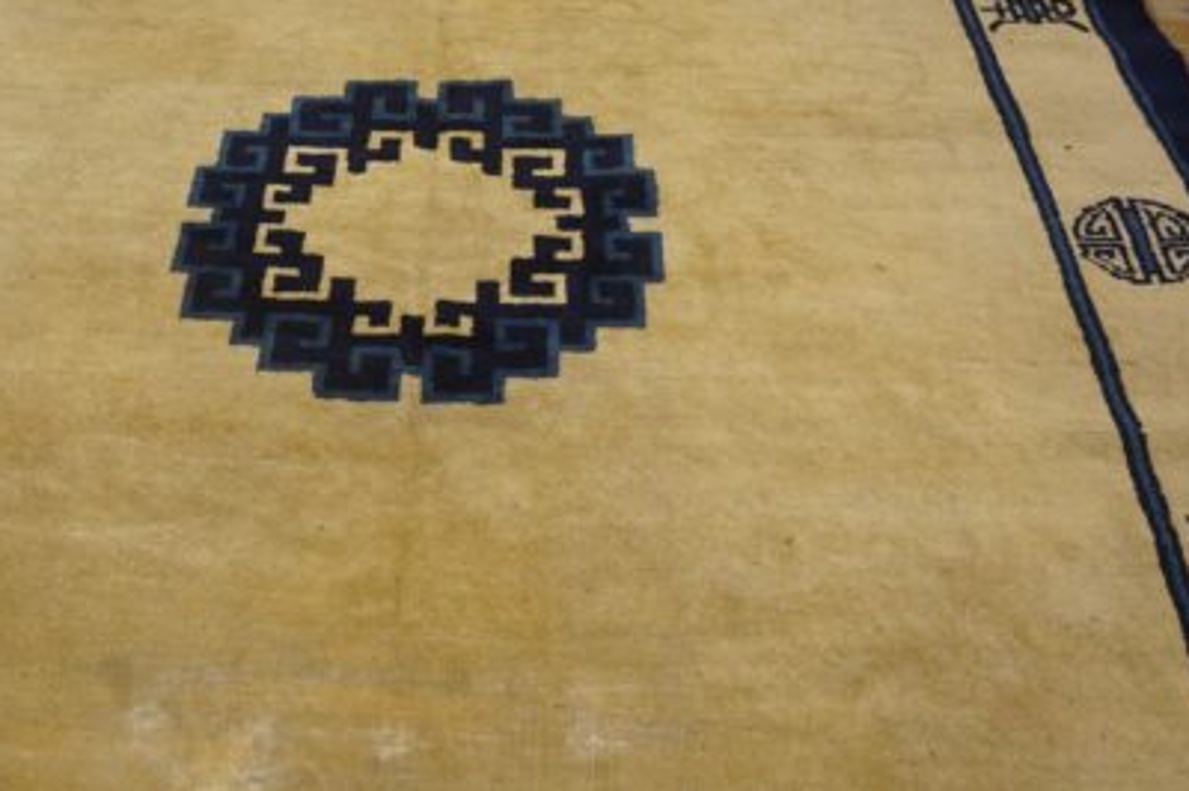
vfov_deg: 29.4
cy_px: 207
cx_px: 431
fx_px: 1485
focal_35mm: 45
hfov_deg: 43.2
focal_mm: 20
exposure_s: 1/60
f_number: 4
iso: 640
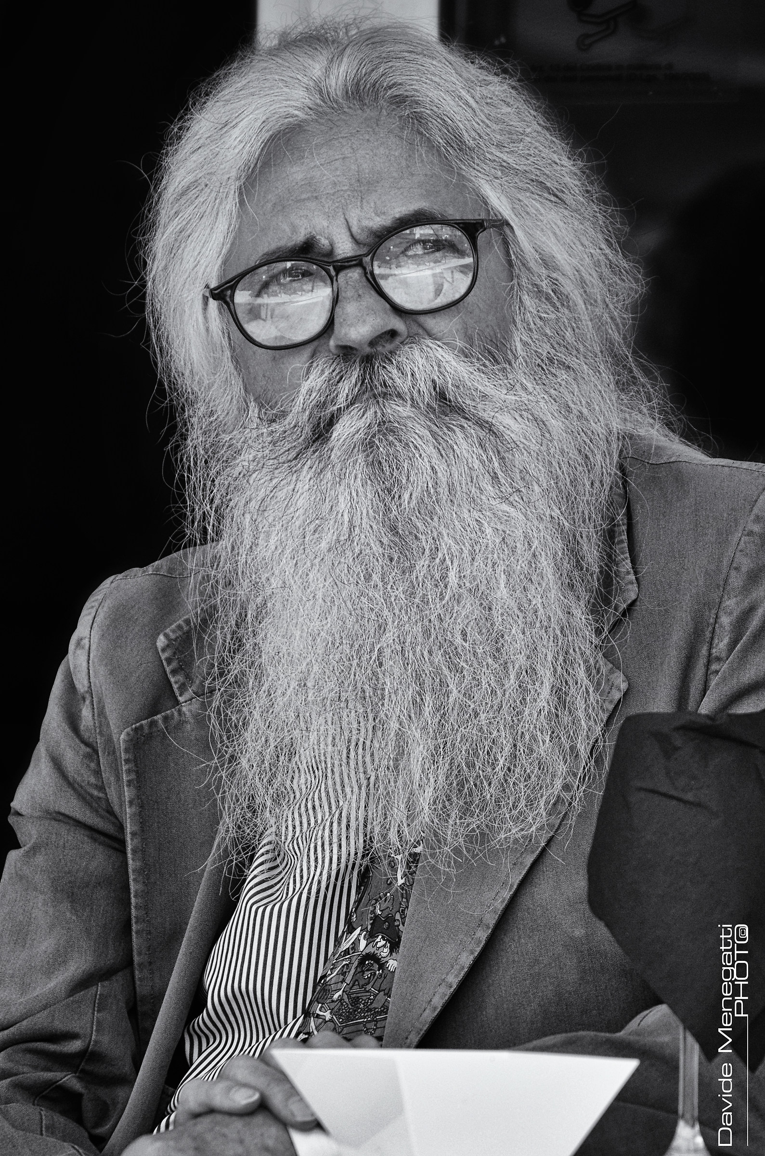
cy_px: 578
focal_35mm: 218
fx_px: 6966
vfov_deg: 9.5
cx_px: 382
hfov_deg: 6.3
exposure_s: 1/400
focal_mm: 145
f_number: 5
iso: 400
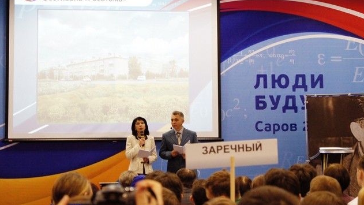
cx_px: 183
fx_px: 845
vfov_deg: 13.8
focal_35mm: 88
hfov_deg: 24.3
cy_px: 83
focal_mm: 55
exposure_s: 1/30
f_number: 5.6
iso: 1600
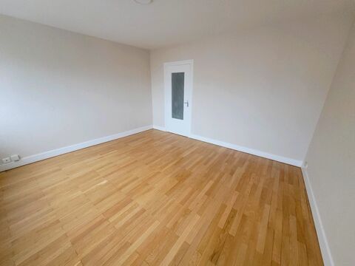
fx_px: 133
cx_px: 178
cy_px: 133
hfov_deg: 106.2
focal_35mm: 13
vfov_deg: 89.9
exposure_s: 1/33
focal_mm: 1.74
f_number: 2.2
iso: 500
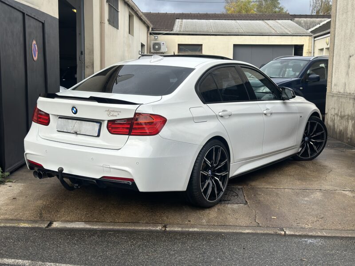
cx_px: 178
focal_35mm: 48
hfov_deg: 39.7
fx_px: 492
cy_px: 133
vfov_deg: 30.3
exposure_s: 1/1880
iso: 80
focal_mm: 6.86
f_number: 1.78
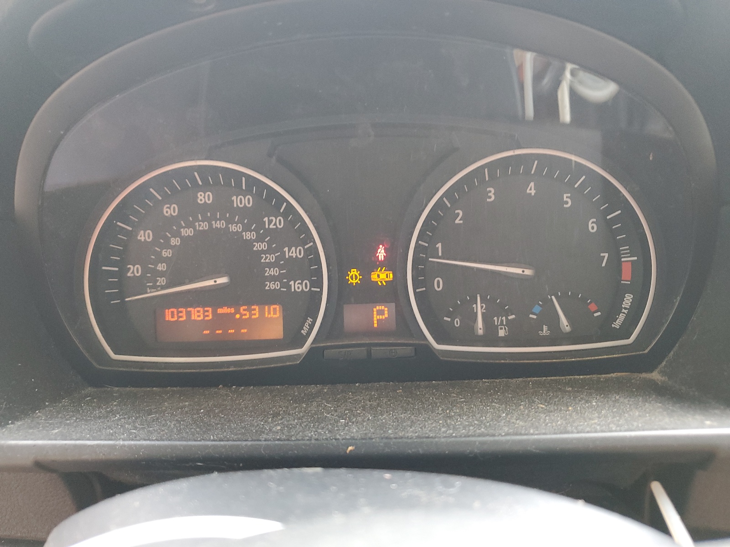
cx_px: 365
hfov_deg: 67.3
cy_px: 274
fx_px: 548
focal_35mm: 26
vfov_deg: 53.1
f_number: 1.5
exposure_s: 1/60.2
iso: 116
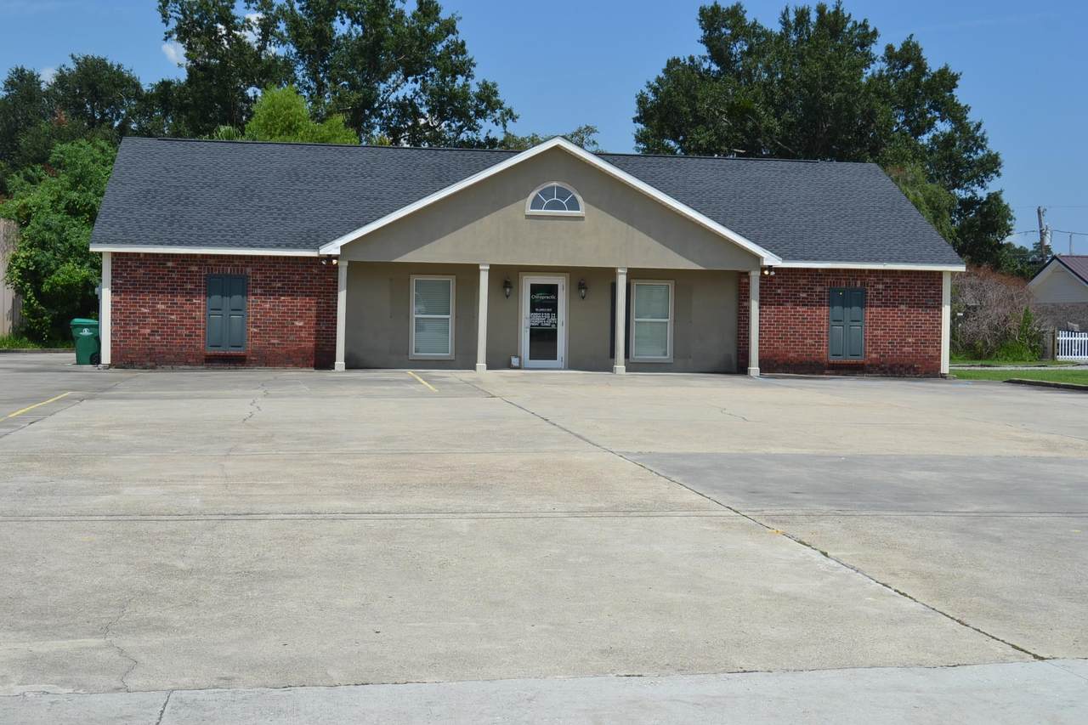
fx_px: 1450
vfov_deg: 28.1
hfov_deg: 41.1
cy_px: 362
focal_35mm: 48
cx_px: 544
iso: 100
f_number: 8
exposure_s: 1/250
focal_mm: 32
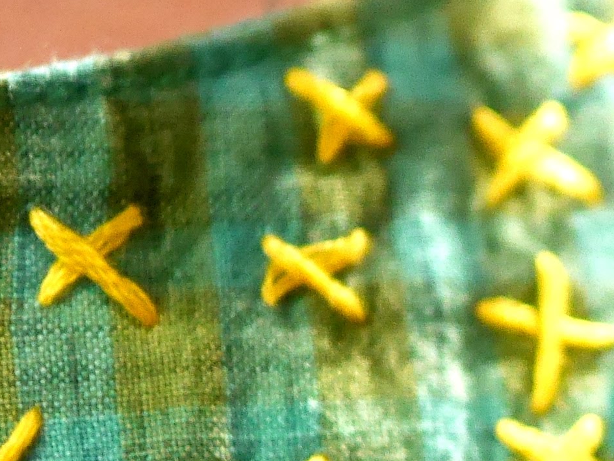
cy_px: 464
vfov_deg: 6.1
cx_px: 710
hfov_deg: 8.1
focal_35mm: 243
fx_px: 4311
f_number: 1.4
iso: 1600
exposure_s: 1/60
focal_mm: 25
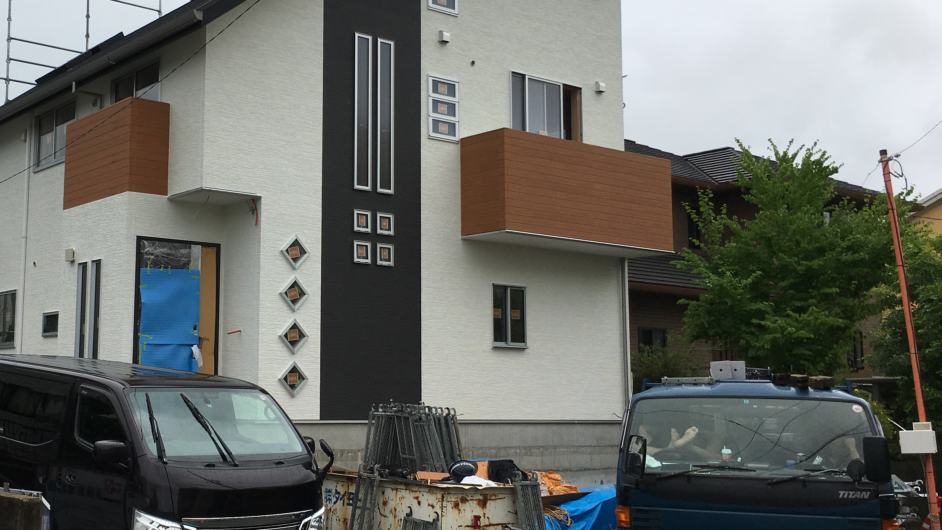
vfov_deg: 26.5
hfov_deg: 44.6
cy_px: 245
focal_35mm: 45
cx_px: 290
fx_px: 1124
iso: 25
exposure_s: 1/2564
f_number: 2.2
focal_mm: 4.15
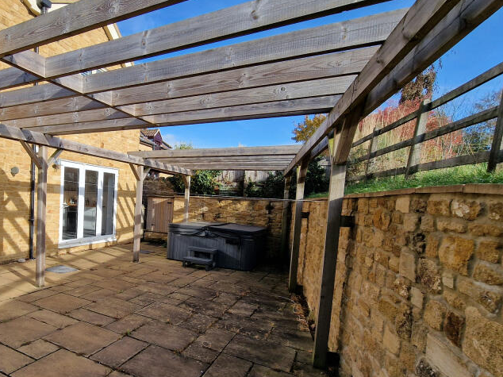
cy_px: 226
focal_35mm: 21
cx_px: 136
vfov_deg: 62.8
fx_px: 305
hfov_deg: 74.3
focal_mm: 2.2
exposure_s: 1/1340
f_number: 2.2
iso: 50
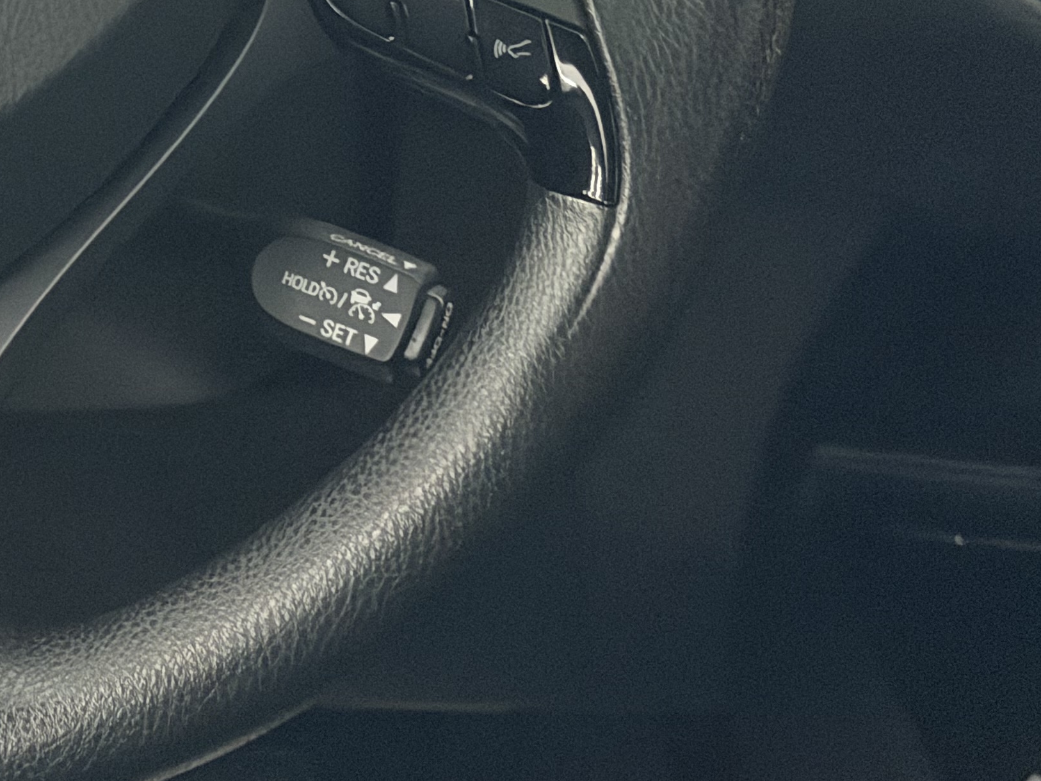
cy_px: 44
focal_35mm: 119
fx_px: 3579
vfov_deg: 12.3
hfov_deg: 15.9
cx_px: -234
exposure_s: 1/25
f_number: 1.78
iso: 640
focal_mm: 6.76
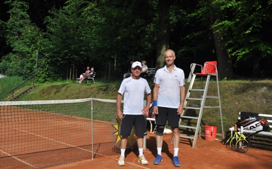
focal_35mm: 37
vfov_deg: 34.4
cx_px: 136
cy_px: 87
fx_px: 274
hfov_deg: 52.8
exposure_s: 1/2000
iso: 320
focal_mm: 24
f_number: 8
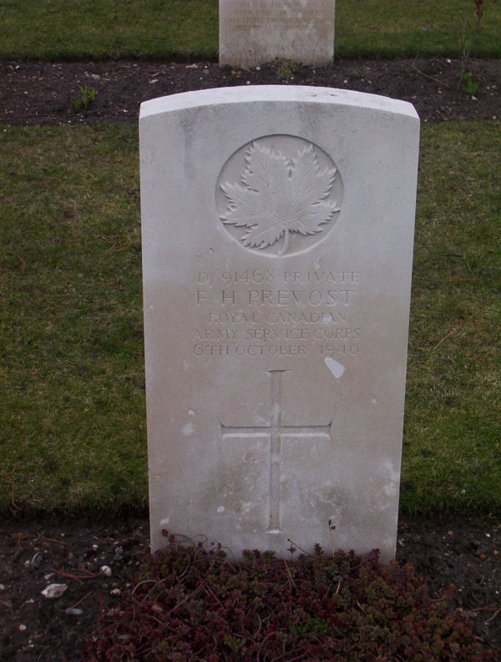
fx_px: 1554
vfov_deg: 24.0
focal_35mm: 81
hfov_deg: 18.3
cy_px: 331
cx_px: 250
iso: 100
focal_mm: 10.76
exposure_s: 1/250
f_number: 3.62
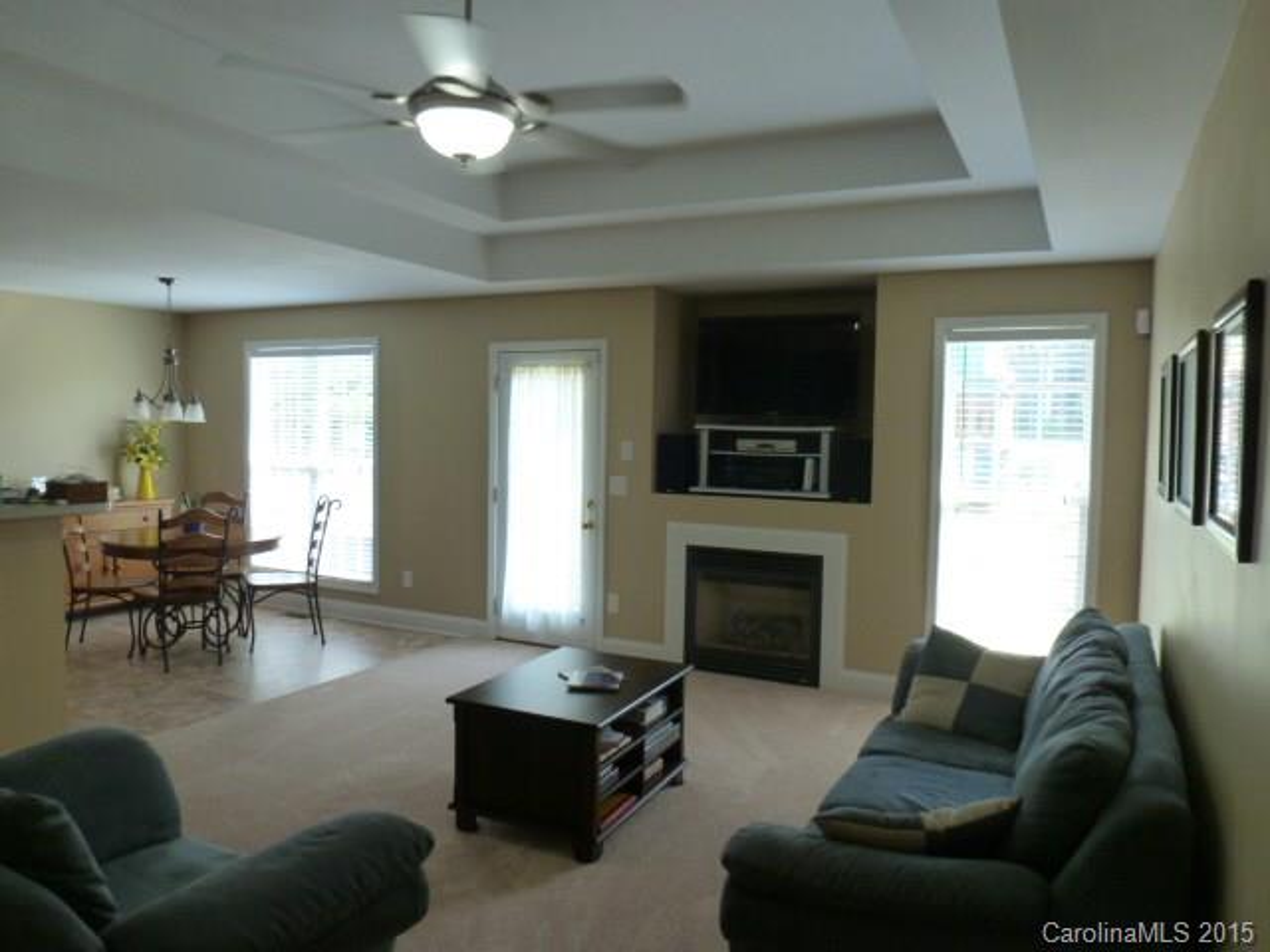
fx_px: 881
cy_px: 476
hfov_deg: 71.6
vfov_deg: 56.8
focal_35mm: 24
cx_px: 635
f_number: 3.3
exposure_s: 1/60
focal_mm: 4.3
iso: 250
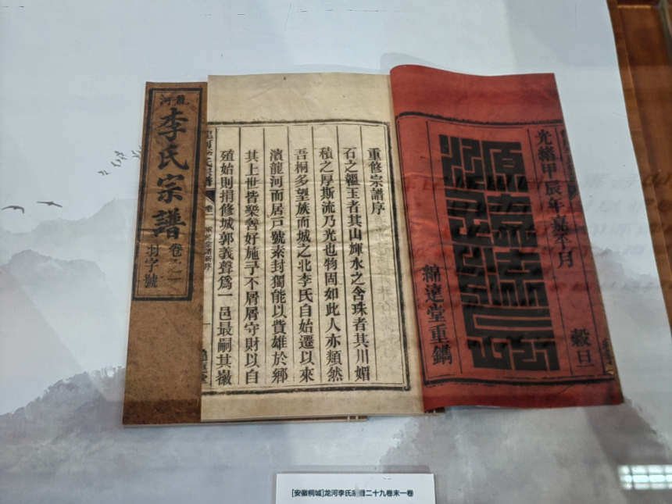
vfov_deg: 34.3
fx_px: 815
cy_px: 252
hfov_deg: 44.8
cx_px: 336
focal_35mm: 42
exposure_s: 1/100
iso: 250
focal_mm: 5.52
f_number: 1.9
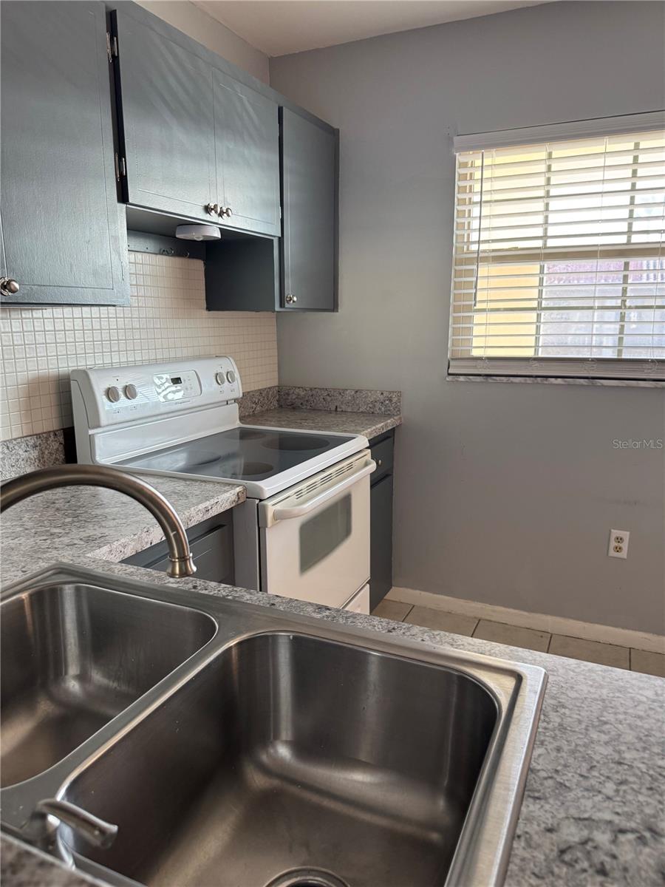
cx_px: 332
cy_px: 444
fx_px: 615
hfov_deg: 56.8
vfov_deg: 71.6
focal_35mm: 24
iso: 160
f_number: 1.78
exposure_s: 1/121
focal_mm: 6.76
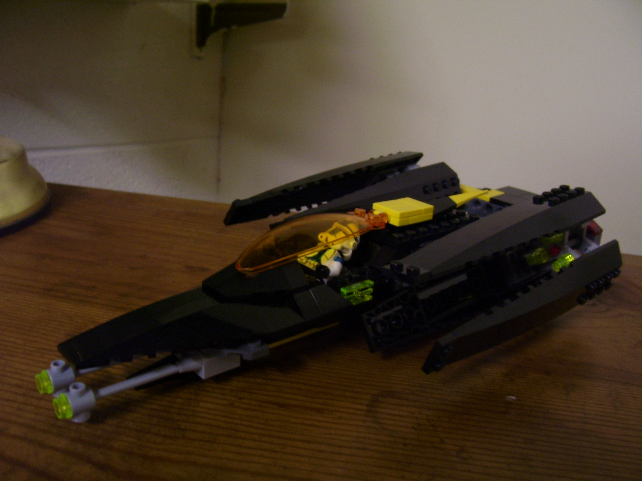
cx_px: 321
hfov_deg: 54.0
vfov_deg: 41.8
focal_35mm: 34
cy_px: 240
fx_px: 631
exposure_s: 1/8
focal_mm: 5.6
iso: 160
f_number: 2.7
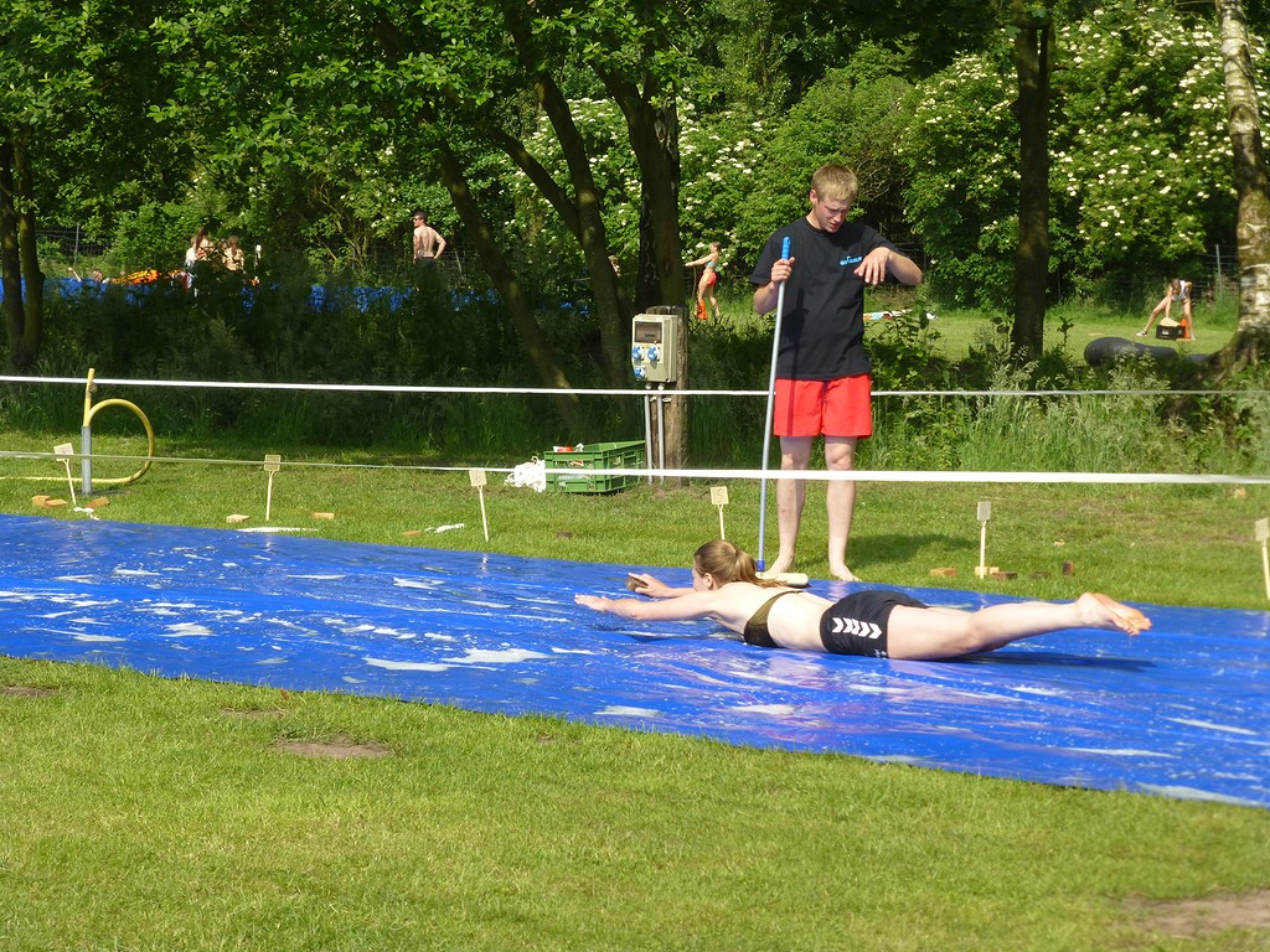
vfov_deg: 17.4
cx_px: 635
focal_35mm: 85
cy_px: 476
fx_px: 3119
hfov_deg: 23.0
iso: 100
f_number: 5.2
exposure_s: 1/400
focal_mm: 15.1
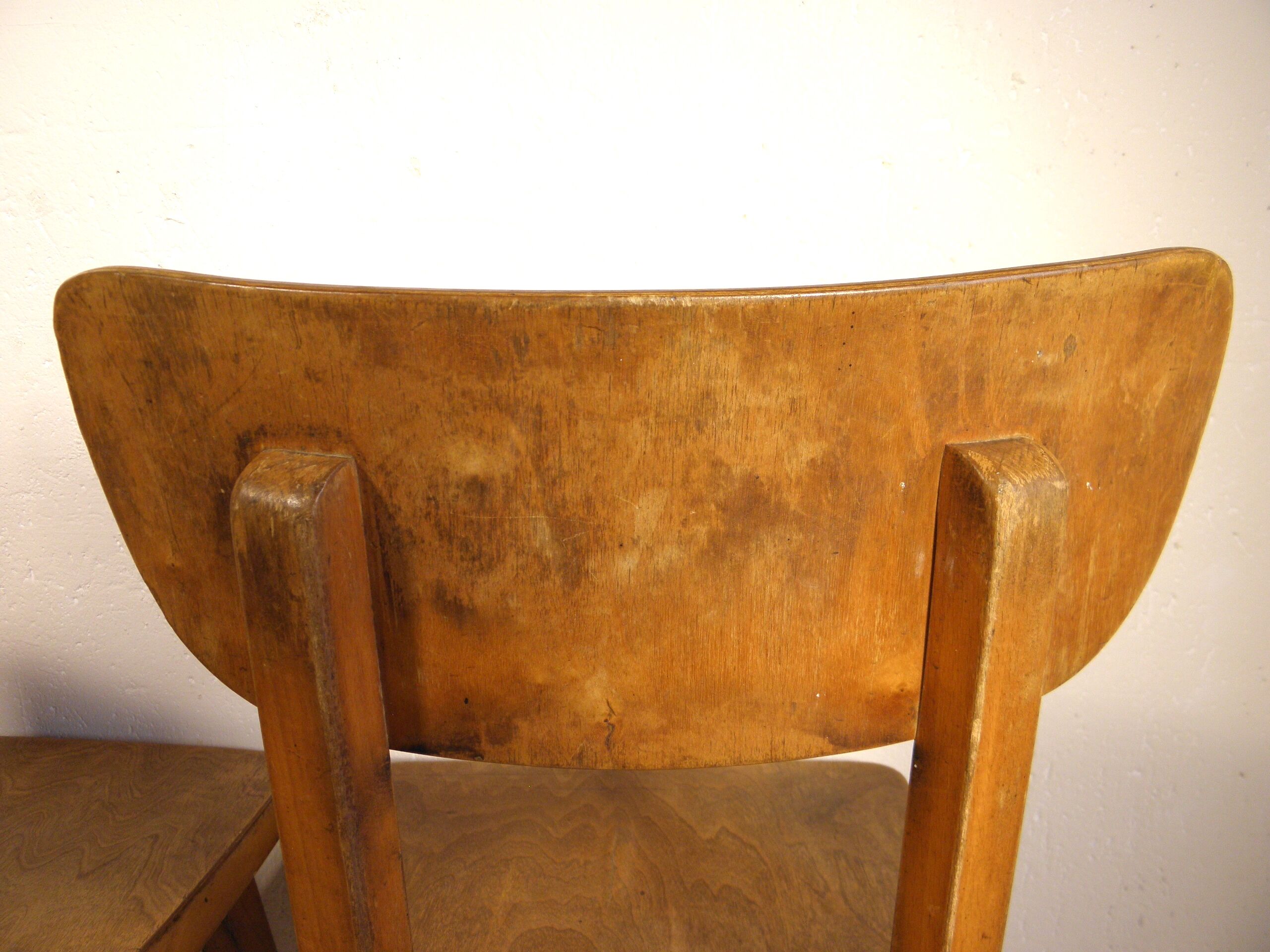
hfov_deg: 63.4
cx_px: 635
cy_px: 476
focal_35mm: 28
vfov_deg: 49.7
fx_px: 1027
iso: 125
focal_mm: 5
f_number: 3.5
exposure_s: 1/30
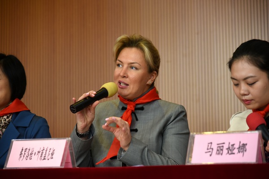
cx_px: 134
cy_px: 90
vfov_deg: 11.4
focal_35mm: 120
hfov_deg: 17.1
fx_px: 897
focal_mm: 120
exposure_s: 1/60
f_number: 4
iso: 1000
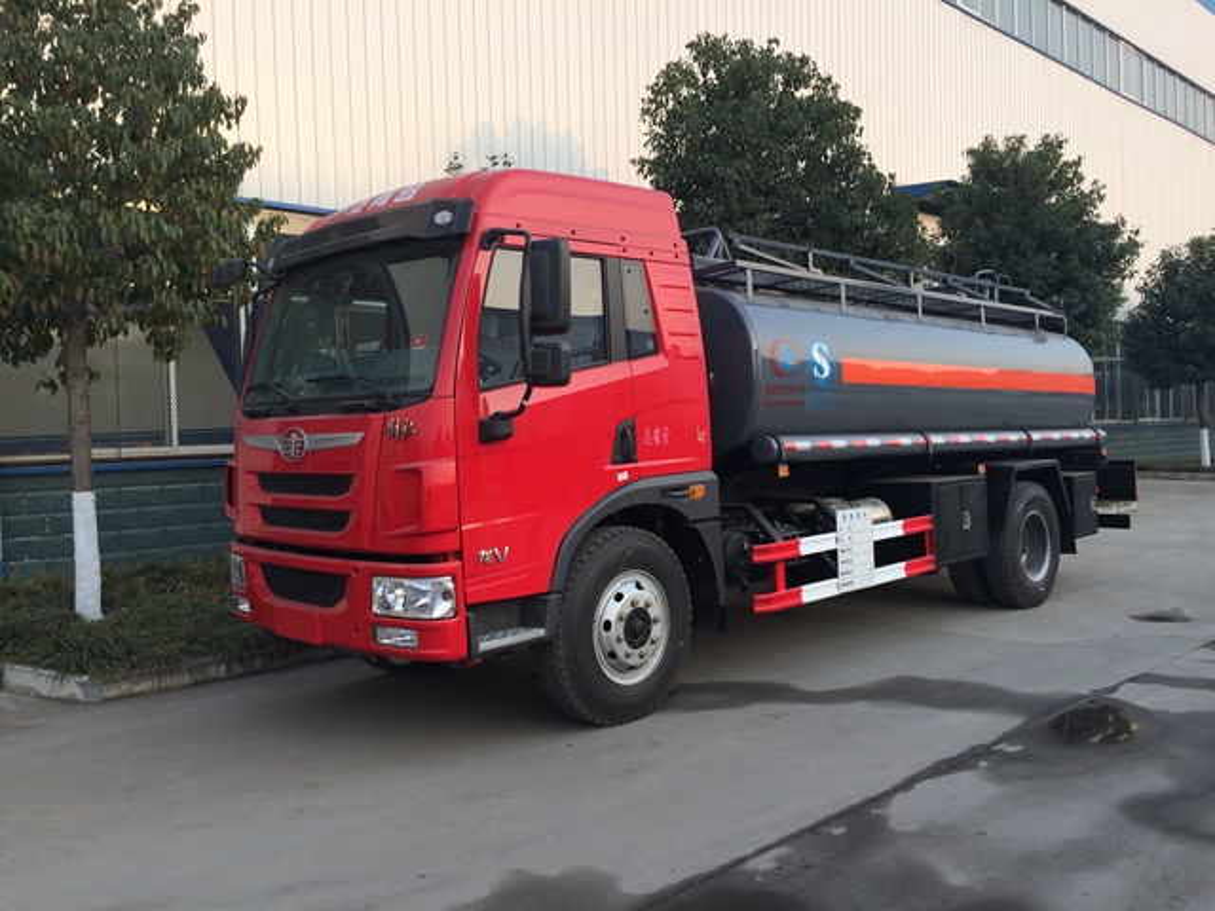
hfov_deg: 61.7
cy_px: 456
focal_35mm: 29
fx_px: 1018
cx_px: 608
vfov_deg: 48.2
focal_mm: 4.15
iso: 32
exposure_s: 1/342
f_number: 2.2
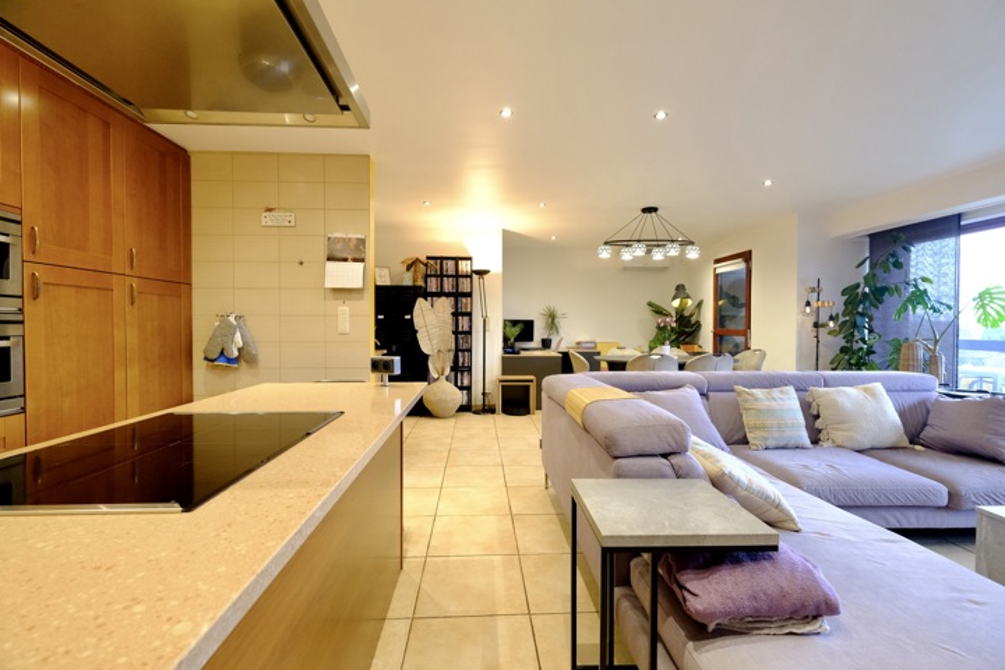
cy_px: 335
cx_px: 502
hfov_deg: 100.4
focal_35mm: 15
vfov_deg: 77.3
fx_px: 419
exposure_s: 1/60
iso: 2000
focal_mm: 10
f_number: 4
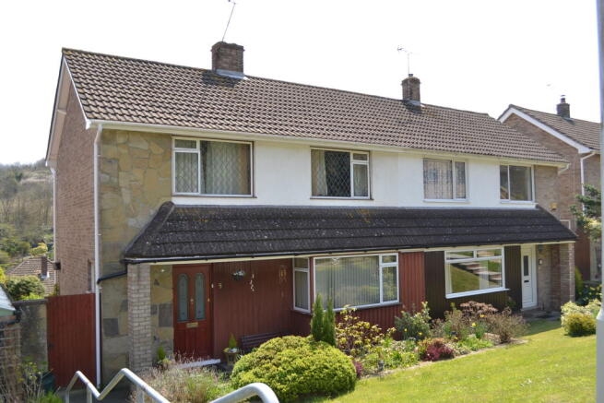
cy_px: 202
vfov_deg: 43.6
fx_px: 503
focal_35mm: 30
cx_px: 302
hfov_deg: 61.9
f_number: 5.6
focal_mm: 20
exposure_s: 1/200
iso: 100
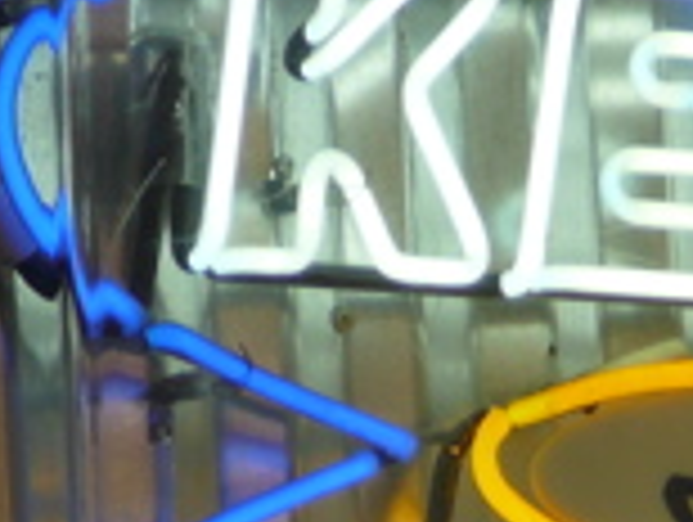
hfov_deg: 3.0
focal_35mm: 660
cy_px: 461
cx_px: 565
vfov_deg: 2.3
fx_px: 13234
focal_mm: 34.1
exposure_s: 1/60
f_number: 4.1
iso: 80
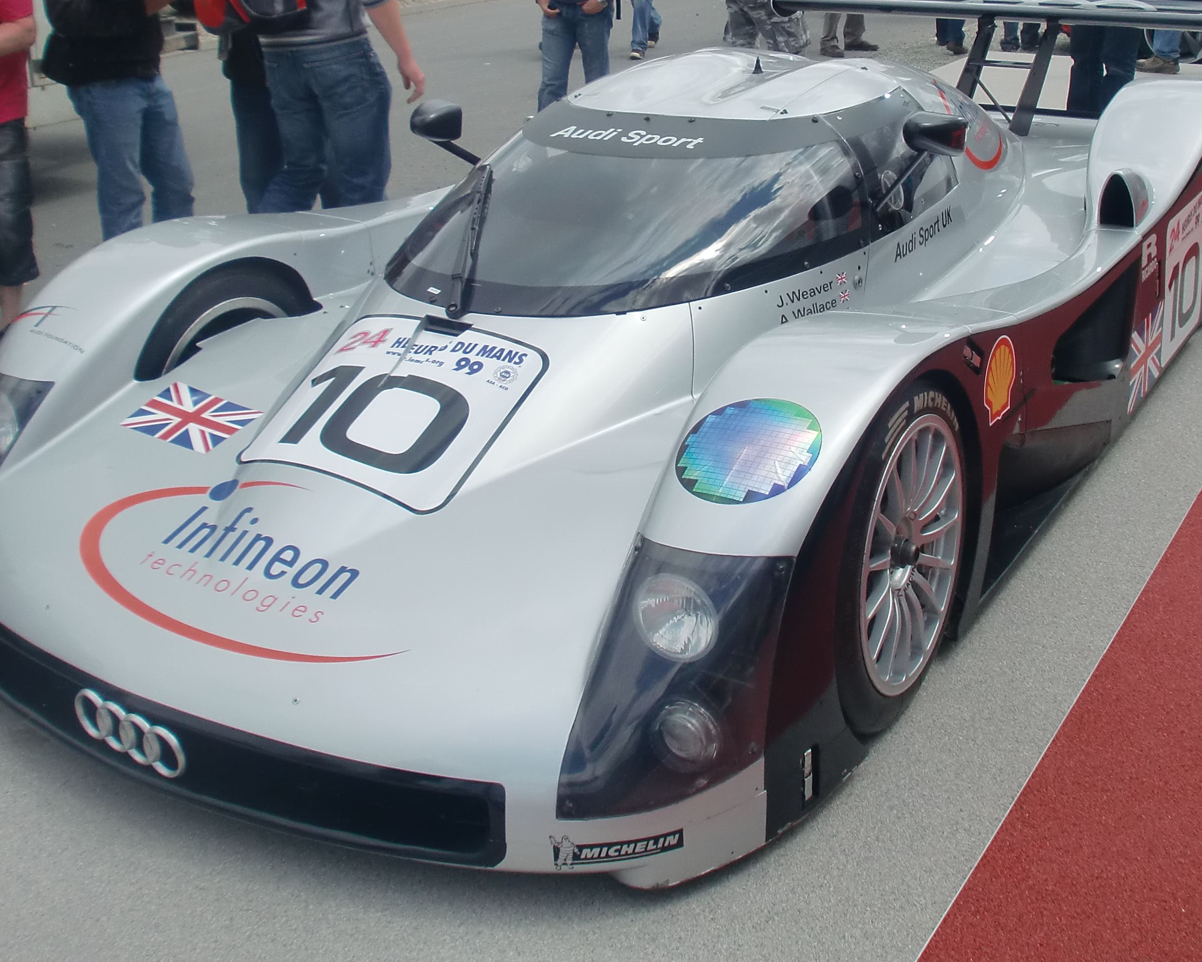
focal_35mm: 42
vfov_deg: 35.1
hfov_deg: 43.8
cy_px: 275
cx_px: 647
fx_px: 1494
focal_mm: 4.65
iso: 64
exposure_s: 1/250
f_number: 7.8
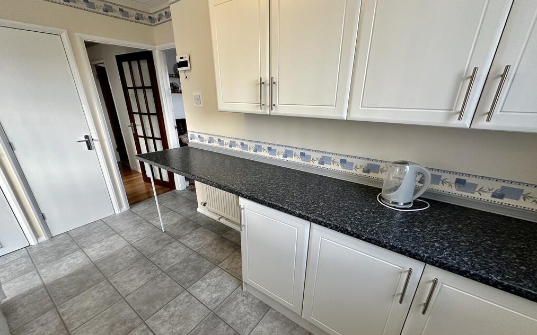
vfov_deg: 74.6
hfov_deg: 101.5
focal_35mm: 15
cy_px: 184
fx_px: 220
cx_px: 270
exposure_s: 1/100
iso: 200
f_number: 2.2
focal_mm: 2.22
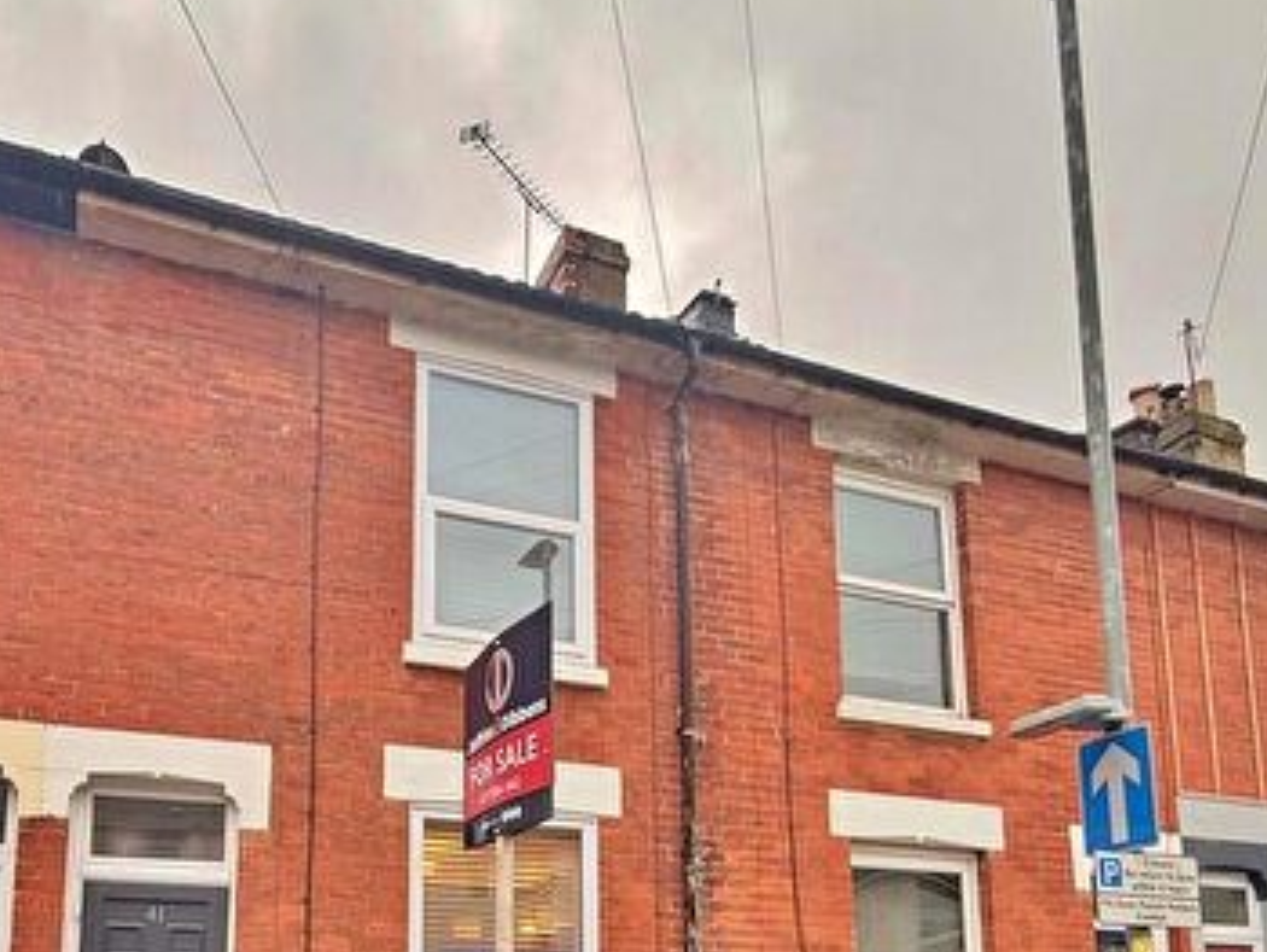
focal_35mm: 28
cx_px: 496
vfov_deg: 44.4
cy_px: 892
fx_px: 1026
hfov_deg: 62.7
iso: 320
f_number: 2.2
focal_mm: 2.22
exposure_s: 1/121
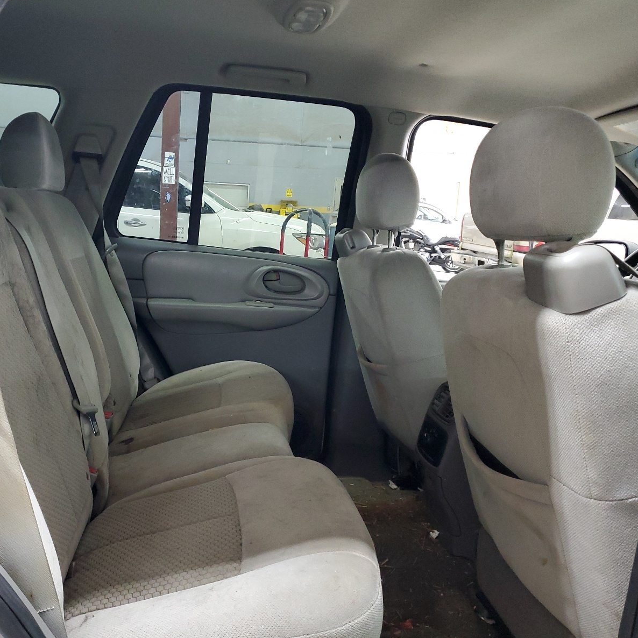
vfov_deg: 52.5
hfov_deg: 52.1
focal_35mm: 31
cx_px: 249
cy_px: 320
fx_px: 646
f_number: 1.5
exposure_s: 1/60.2
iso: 291
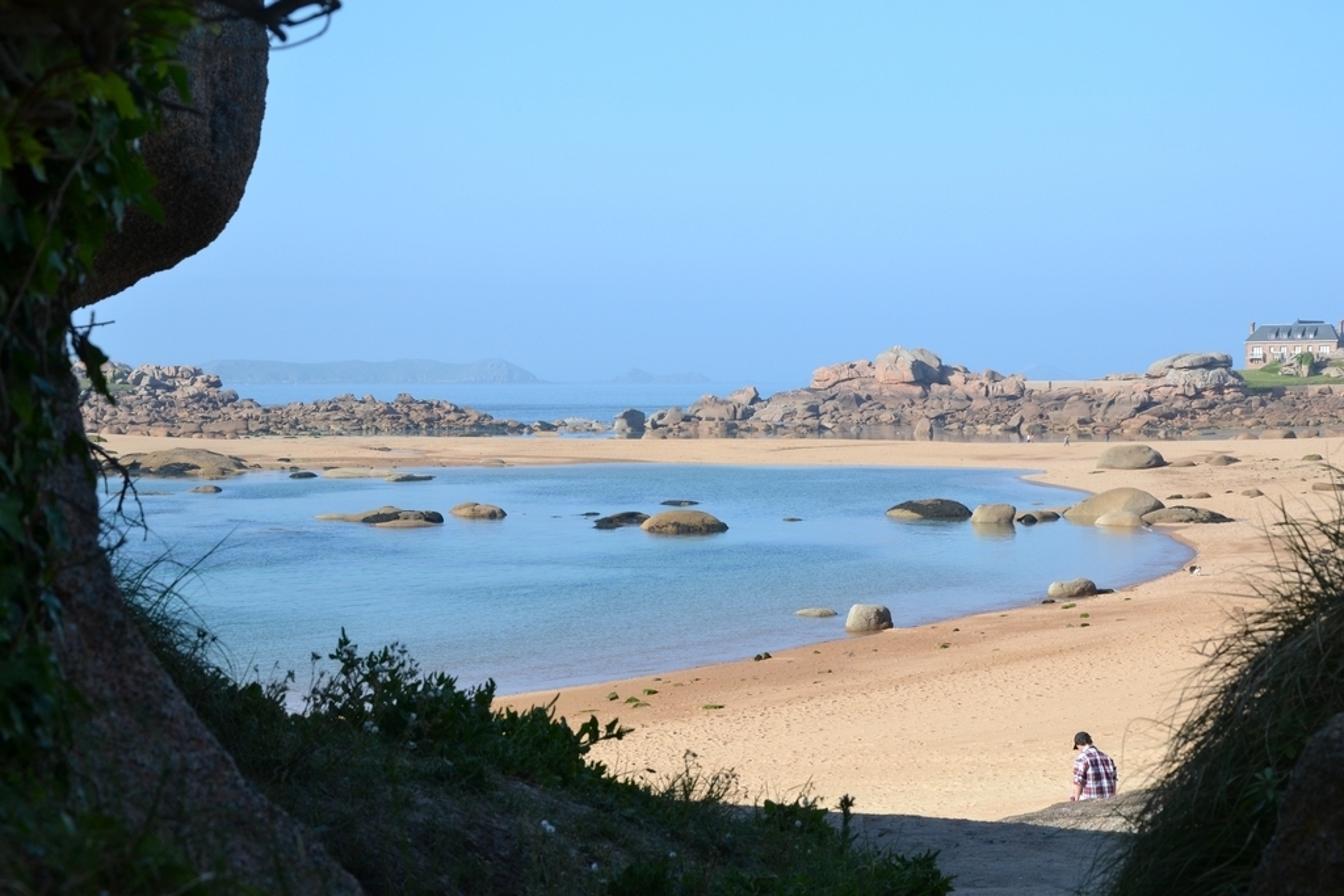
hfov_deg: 28.1
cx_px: 672
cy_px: 448
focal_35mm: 72
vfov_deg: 18.9
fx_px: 2688
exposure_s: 1/500
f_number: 11
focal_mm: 48
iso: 400
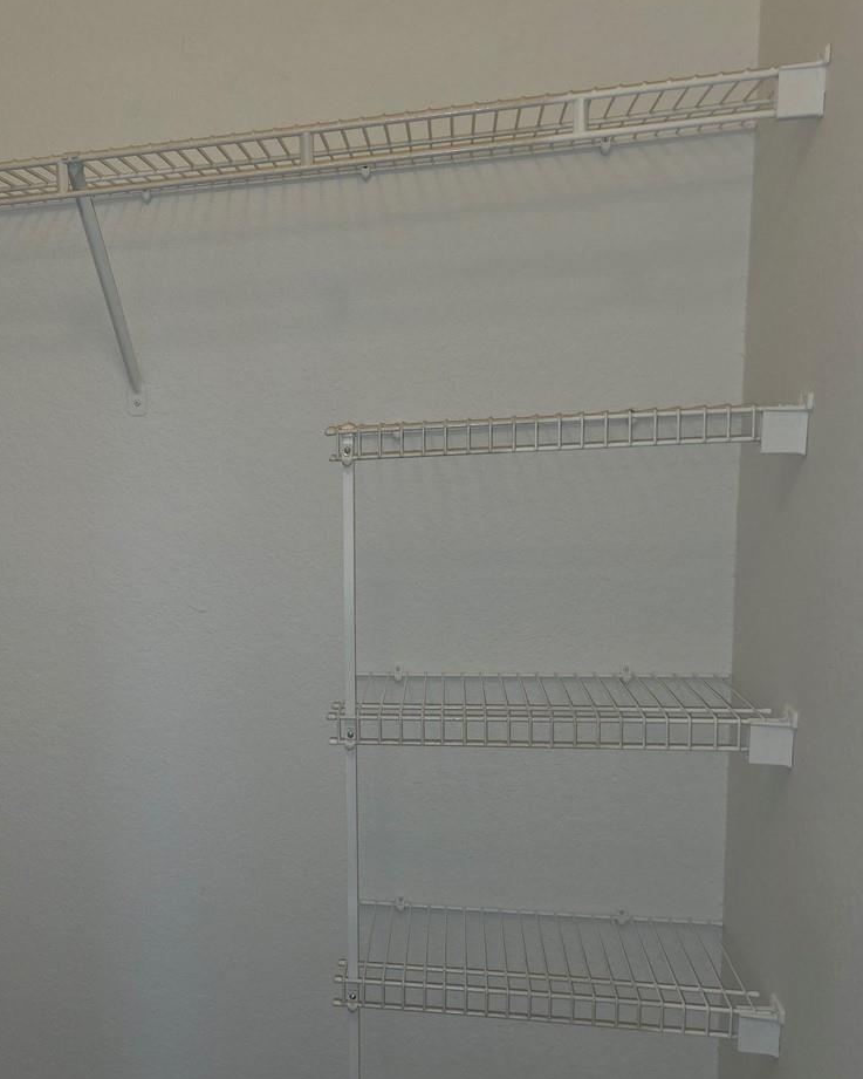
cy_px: 671
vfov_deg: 46.4
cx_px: 85
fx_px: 1245
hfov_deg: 35.9
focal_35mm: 39
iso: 125
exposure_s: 1/60
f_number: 1.7
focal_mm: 6.3
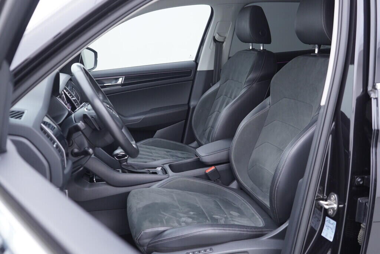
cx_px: 190
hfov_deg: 53.1
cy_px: 127
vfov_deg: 36.9
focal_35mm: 36
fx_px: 380
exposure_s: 1/40
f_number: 2.8
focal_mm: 24
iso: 250
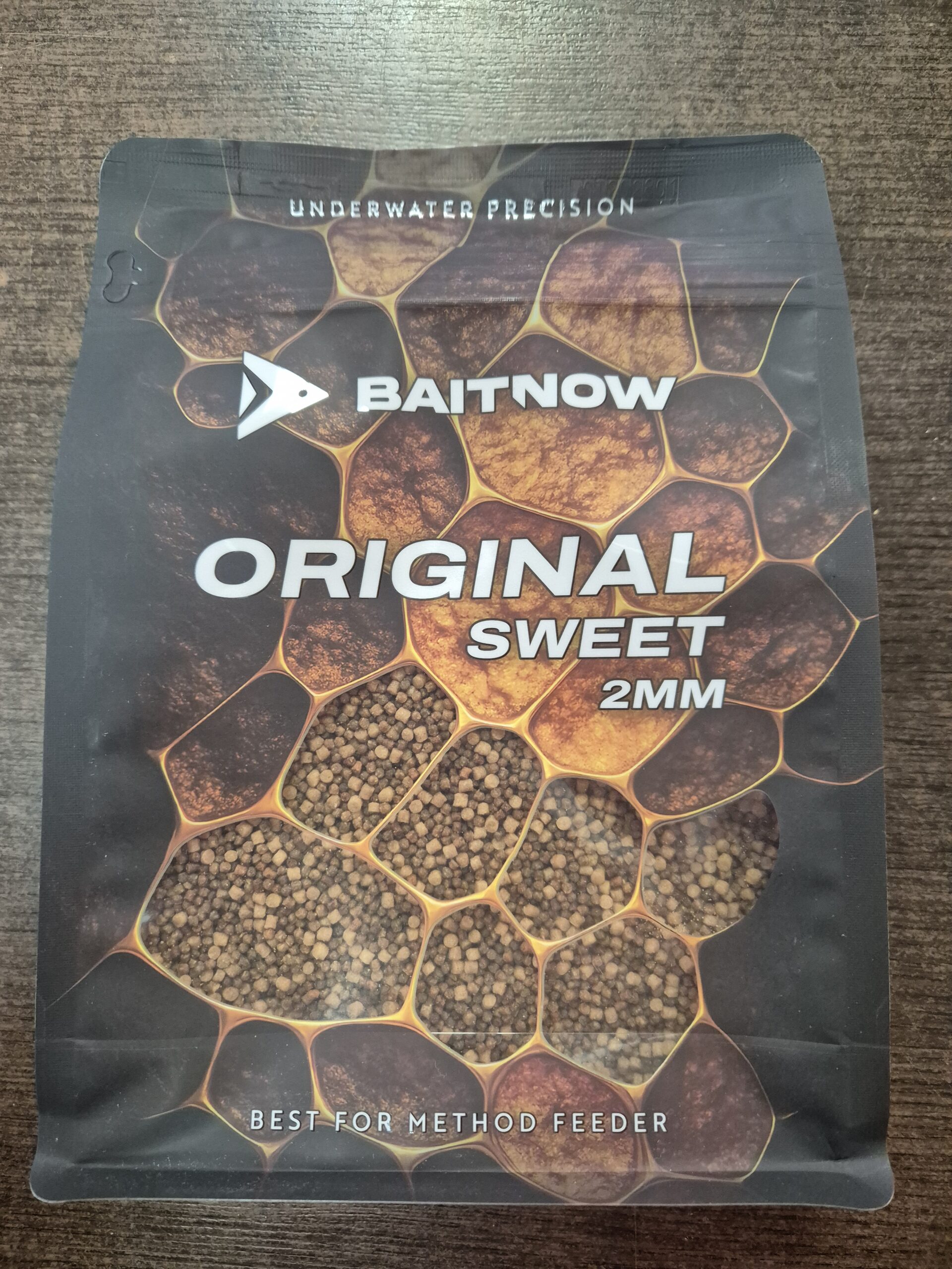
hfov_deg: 58.9
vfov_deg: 73.9
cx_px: 476
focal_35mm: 23
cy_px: 634
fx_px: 843
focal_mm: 5.4
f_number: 1.8
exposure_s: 1/100
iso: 1600
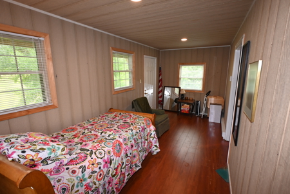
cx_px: 145
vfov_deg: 67.4
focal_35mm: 18
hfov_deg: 90.0
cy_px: 97
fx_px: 145
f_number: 4
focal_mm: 12
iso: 360
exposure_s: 1/60
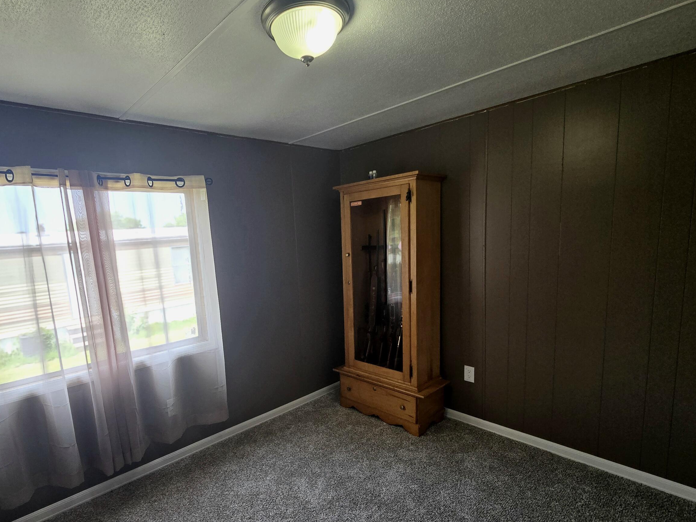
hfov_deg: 90.2
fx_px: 342
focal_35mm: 17
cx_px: 289
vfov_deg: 74.6
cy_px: 284
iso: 80
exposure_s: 1/120
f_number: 2.2
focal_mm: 2.2
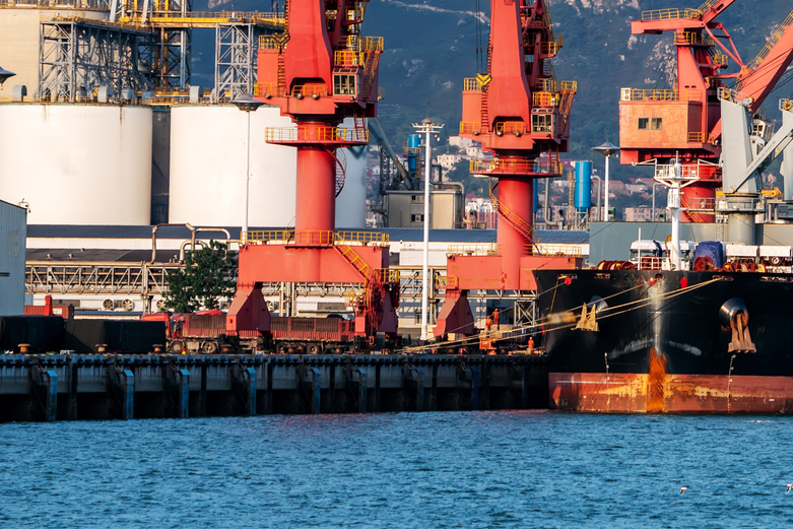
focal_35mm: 399
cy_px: 14
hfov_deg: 5.1
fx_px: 8790
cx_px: 978
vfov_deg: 3.4
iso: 200
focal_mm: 147
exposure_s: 1/320
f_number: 8
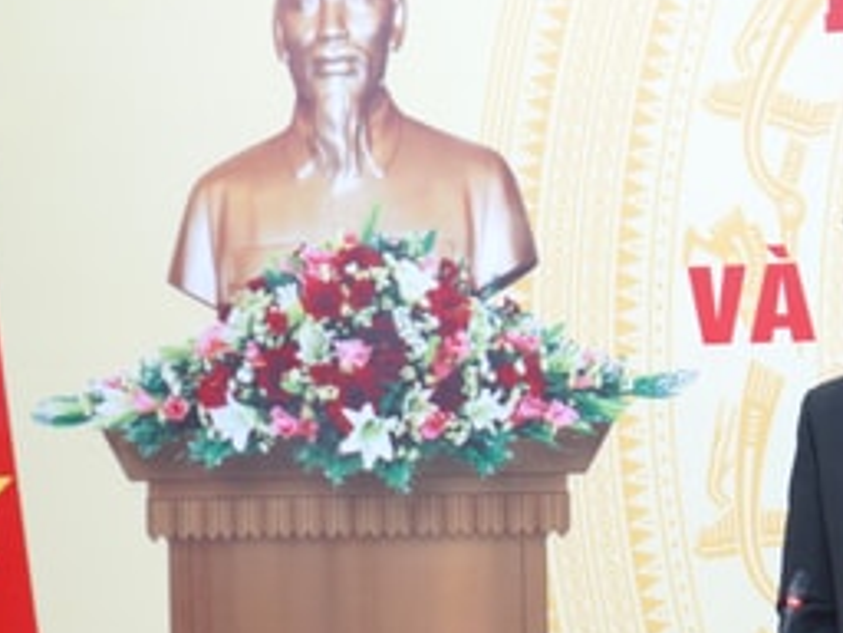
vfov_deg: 9.9
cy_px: 455
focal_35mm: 149
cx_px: 787
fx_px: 3629
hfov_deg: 13.1
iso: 250
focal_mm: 49
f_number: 4
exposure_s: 1/10
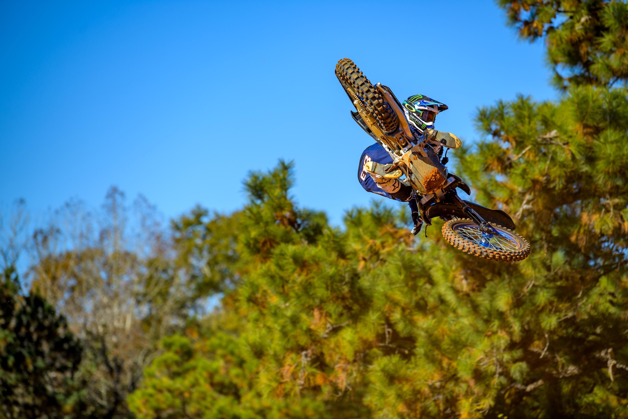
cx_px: 314
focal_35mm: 200
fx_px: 3489
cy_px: 210
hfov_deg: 10.3
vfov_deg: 6.9
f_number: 3.5
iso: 100
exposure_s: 1/1600
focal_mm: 200
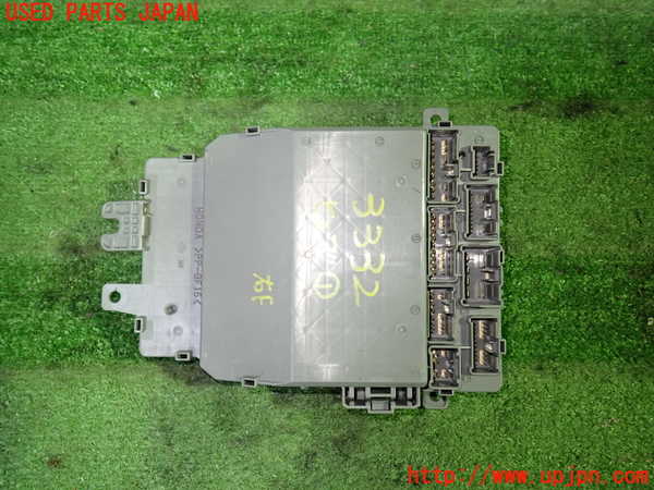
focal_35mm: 25
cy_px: 245
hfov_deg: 69.4
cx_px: 327
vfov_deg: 54.9
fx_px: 472
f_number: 2
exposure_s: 1/30
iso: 320
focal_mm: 4.5
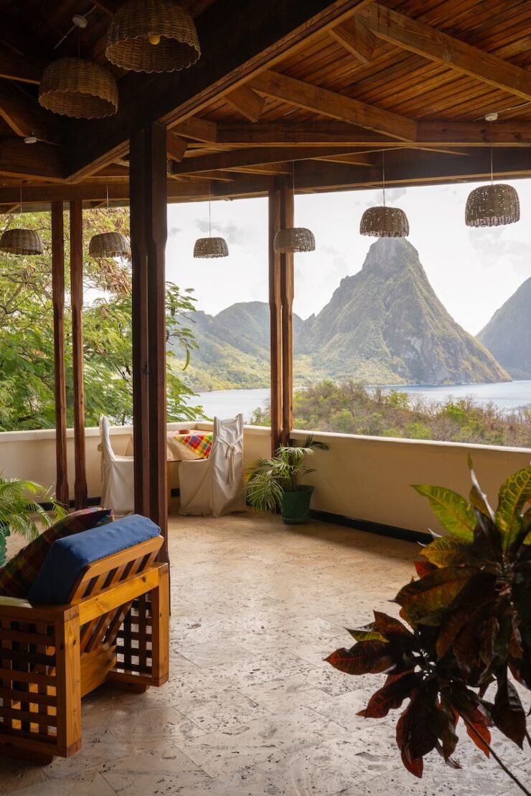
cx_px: 266
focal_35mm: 35
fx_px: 774
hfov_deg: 37.9
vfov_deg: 54.4
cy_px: 398
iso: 1600
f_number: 8
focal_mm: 35
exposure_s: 1/500
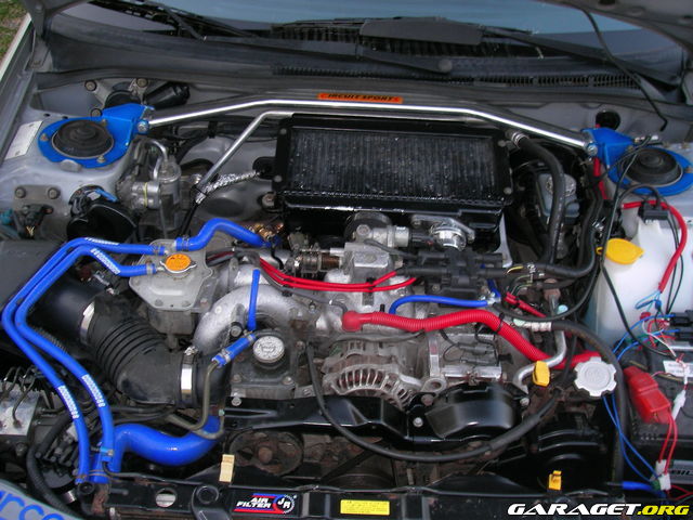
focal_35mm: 38
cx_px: 346
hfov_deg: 49.0
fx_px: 761
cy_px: 260
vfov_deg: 37.7
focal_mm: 6.3
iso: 50
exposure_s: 1/30
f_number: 3.3
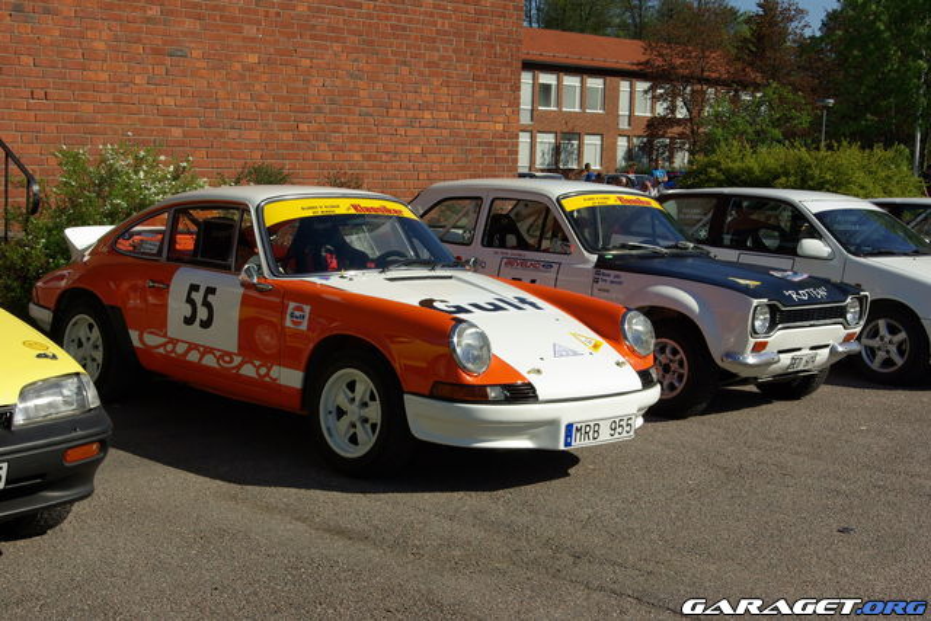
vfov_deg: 23.8
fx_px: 1474
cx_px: 466
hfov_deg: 35.0
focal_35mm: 57
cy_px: 310
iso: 200
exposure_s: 1/180
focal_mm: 38
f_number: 16
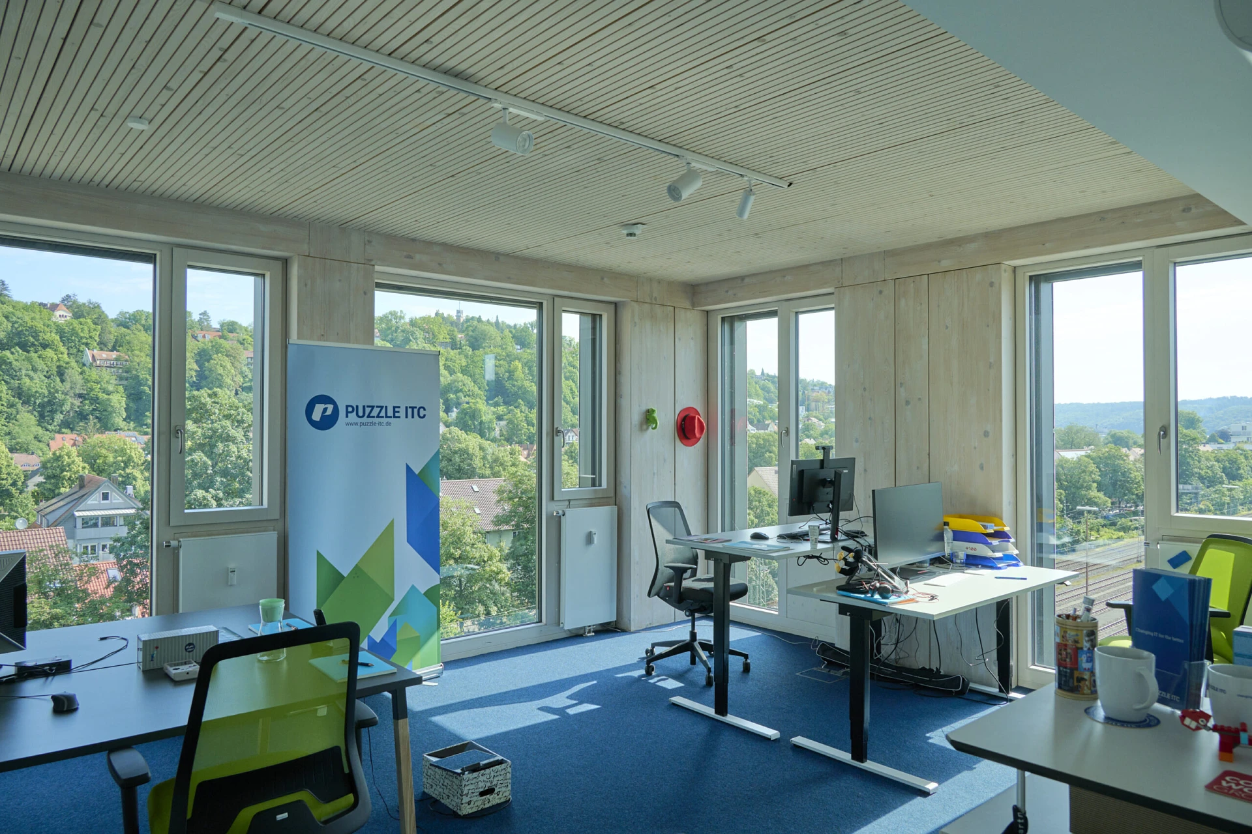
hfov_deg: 73.7
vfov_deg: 53.1
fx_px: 835
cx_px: 626
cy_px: 417
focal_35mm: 24
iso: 100
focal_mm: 24
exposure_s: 1/125
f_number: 8
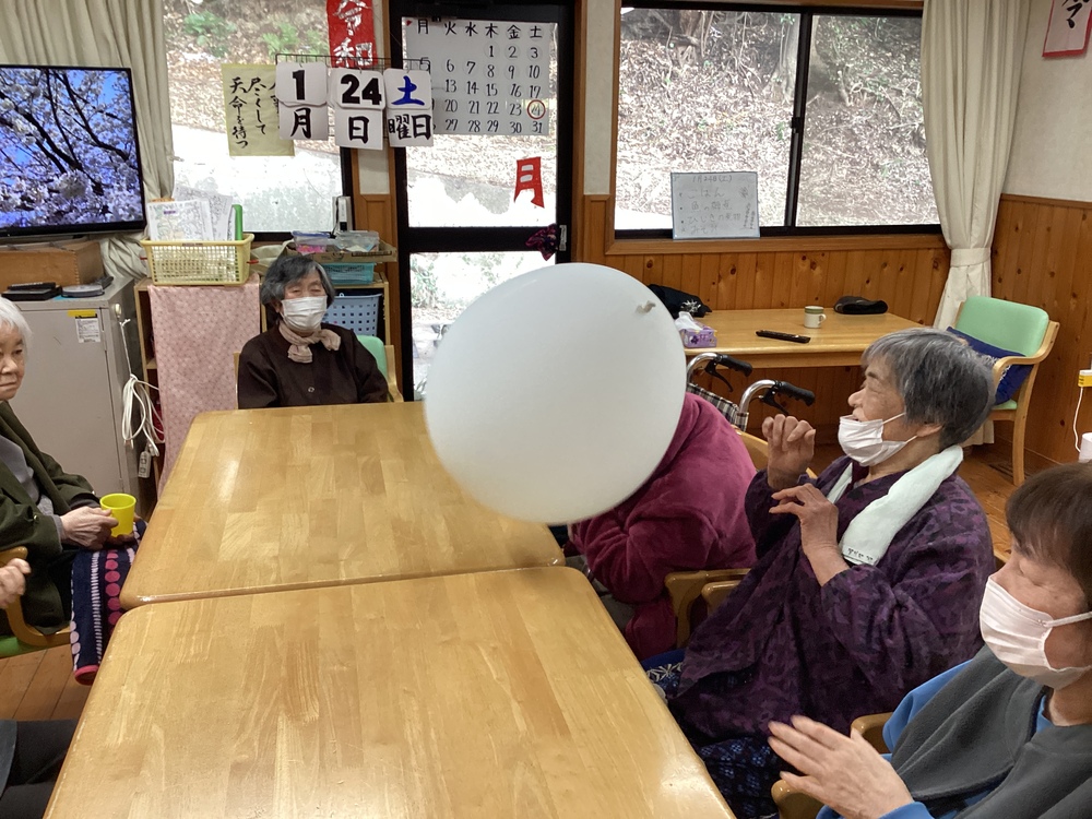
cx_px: 546
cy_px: 410
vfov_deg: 45.4
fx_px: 978
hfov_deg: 58.4
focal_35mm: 31
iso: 125
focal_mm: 3.3
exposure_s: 1/60
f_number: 2.4
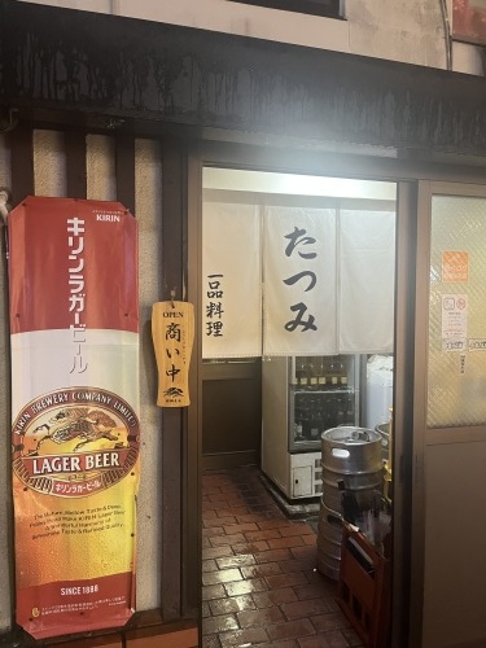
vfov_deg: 67.3
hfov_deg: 53.1
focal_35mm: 26
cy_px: 324
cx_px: 243
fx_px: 487
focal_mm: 5.1
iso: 400
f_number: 1.6
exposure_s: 1/40
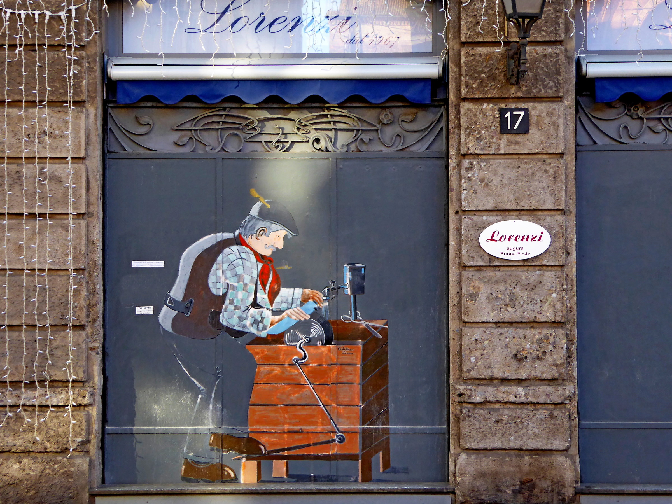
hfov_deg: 24.7
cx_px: 336
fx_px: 1534
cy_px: 252
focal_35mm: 79
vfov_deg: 18.7
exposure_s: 1/60
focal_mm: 14.1
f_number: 4.7
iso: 200
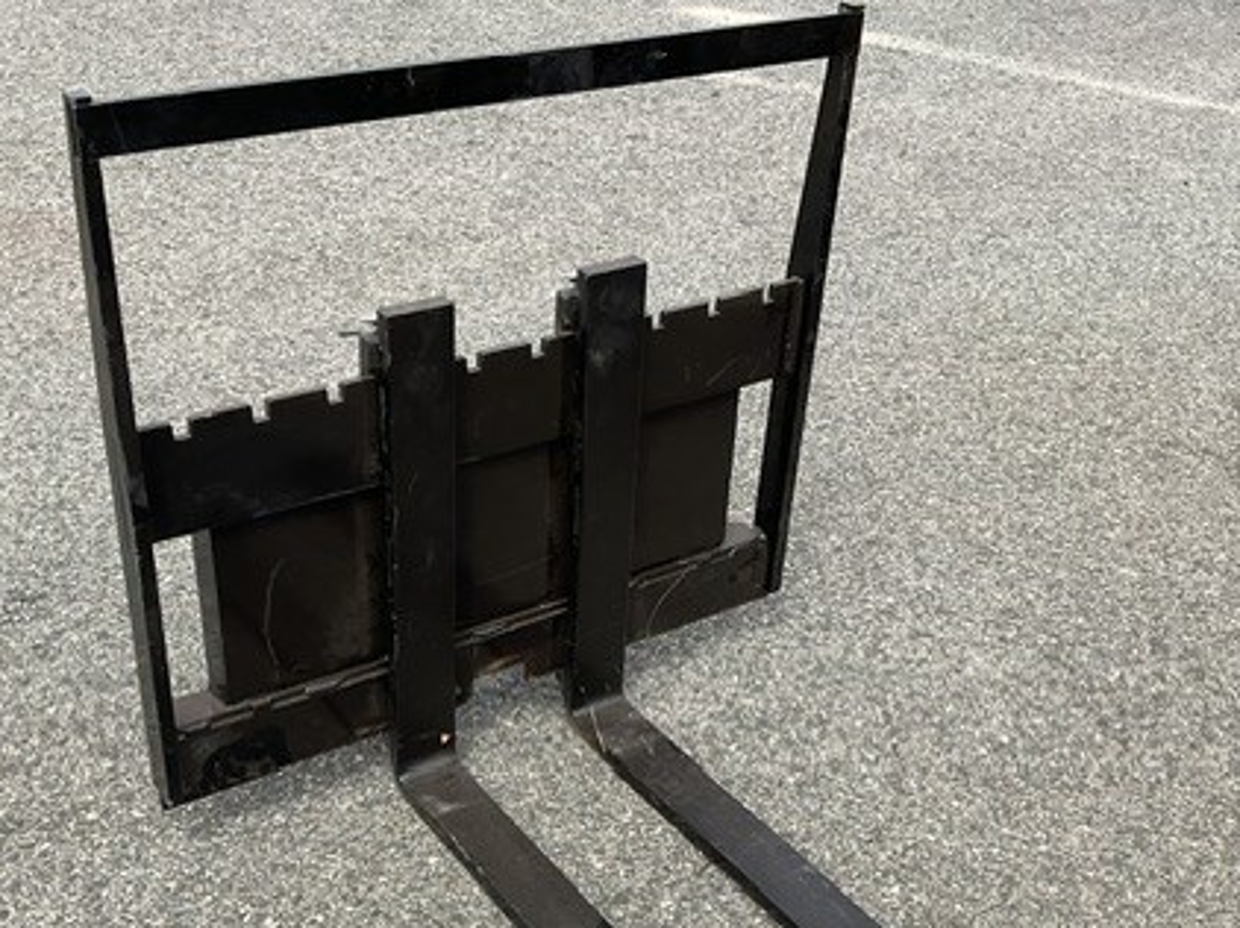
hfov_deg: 42.9
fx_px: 1575
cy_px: 652
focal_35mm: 44
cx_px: 582
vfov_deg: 32.4
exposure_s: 1/1342
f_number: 1.8
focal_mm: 3
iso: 16
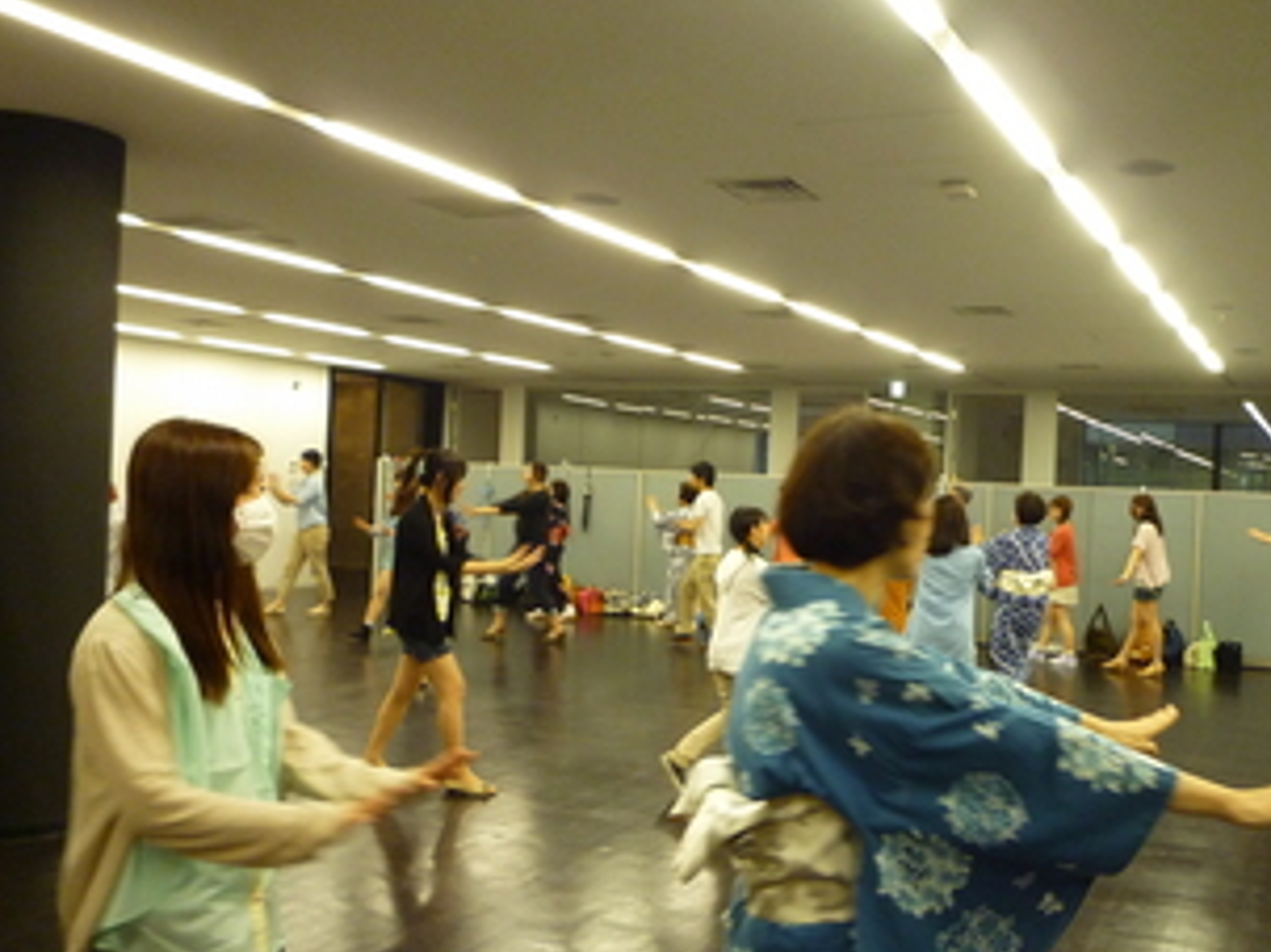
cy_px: 520
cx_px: 814
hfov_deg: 54.6
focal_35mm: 33
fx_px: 1211
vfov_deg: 42.9
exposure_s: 1/30
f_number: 2.8
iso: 320
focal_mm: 4.4
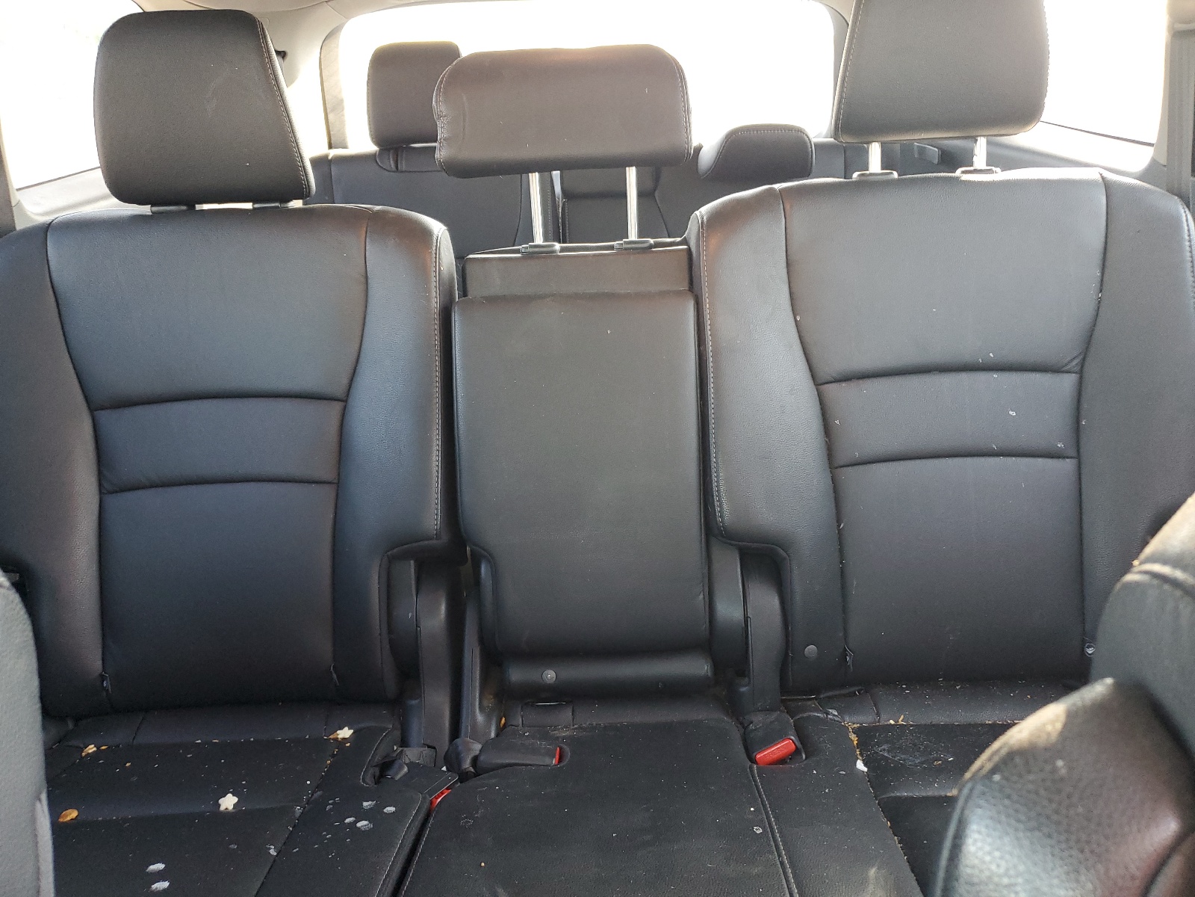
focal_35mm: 26
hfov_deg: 67.3
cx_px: 598
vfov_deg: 53.1
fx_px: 898
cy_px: 448
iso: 153
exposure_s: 1/60.2
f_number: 1.5
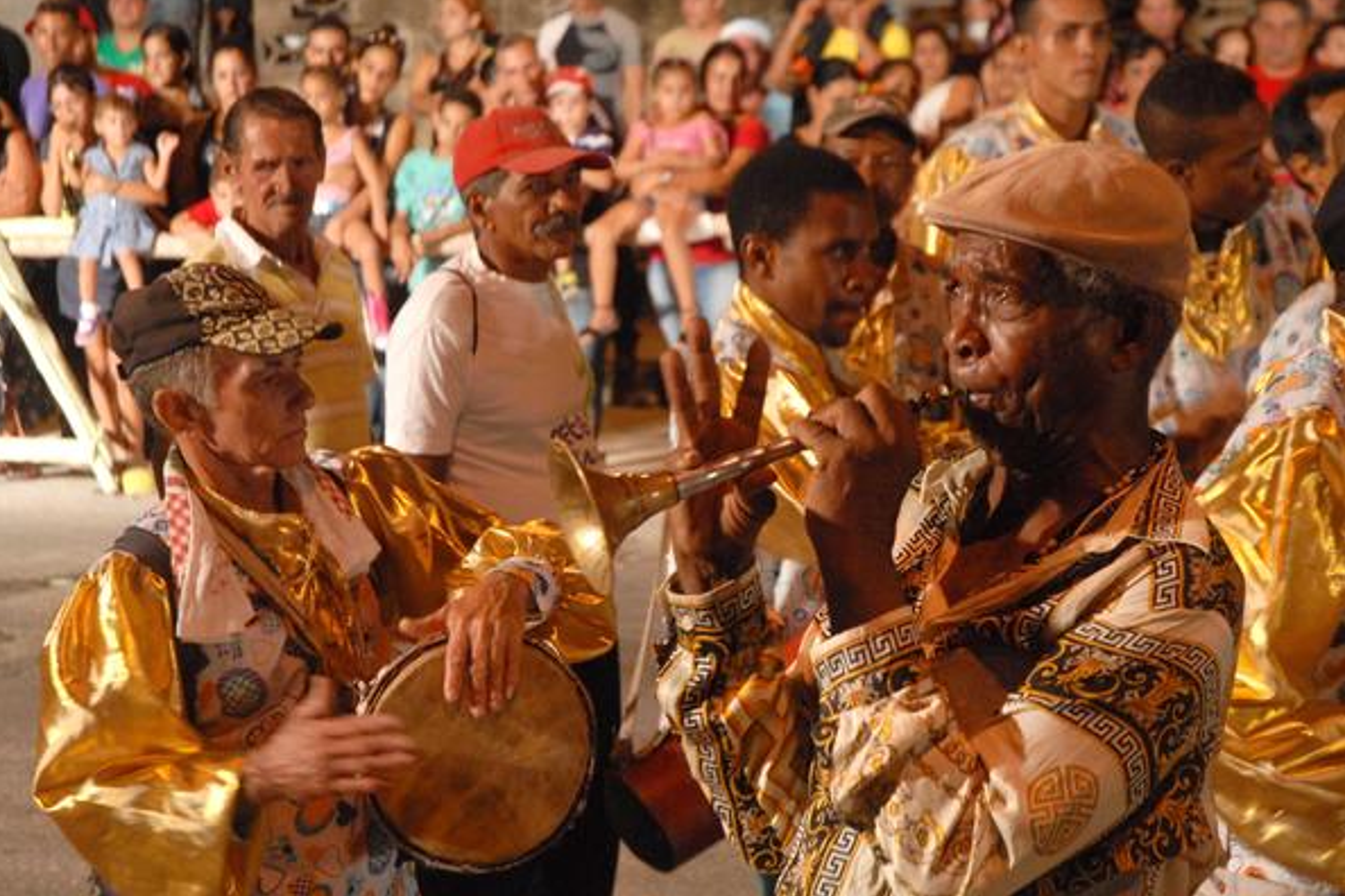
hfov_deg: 24.3
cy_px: 448
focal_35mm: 84
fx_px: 3120
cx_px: 668
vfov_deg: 16.4
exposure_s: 1/30
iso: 1000
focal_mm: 55
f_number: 4.5
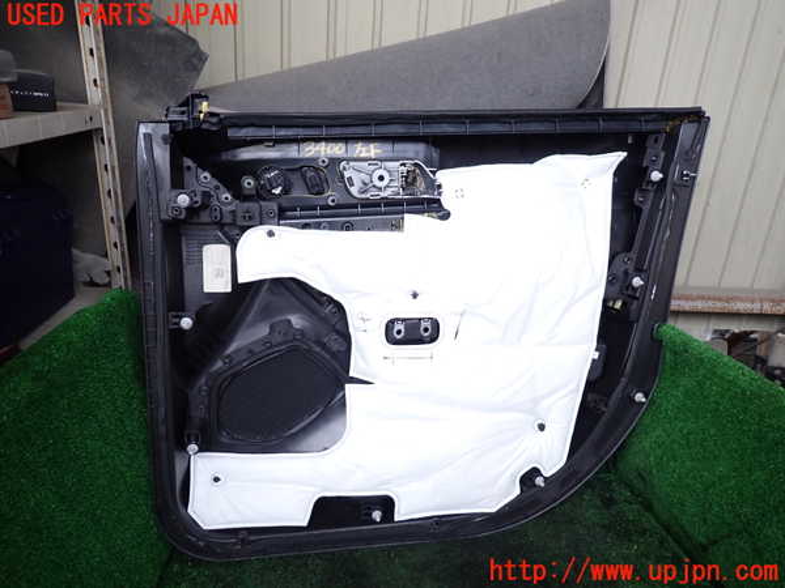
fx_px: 567
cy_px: 294
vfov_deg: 54.9
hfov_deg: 69.4
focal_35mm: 25
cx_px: 392
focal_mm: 4.5
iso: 200
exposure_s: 1/50
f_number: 2
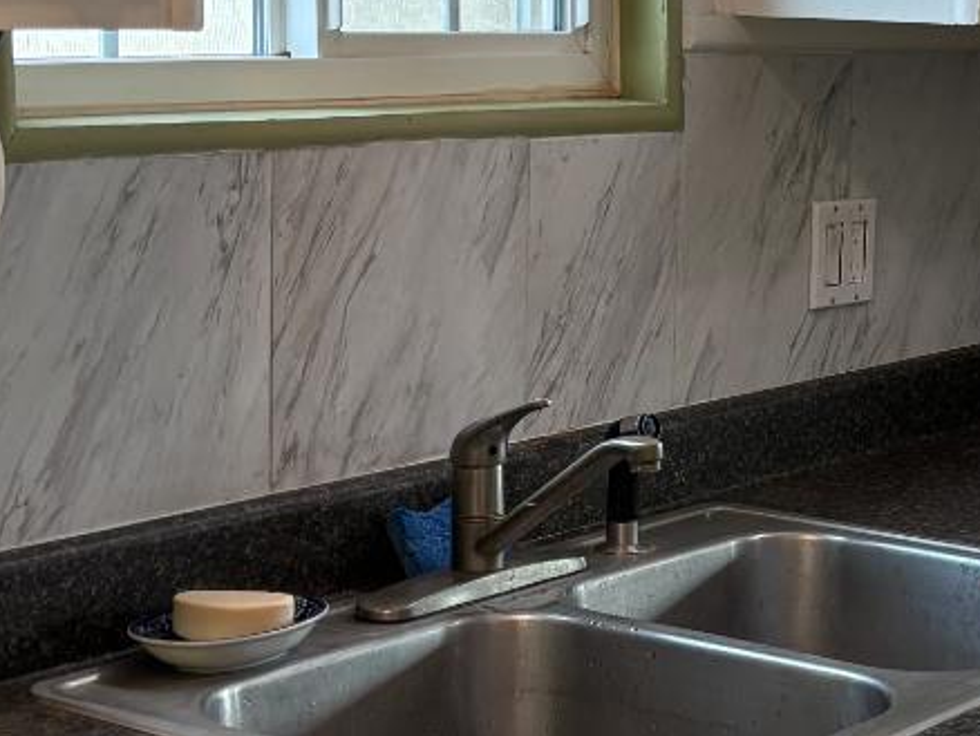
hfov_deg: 21.5
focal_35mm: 89
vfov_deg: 16.6
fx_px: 2521
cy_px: 314
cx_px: 902
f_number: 1.6
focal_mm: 5.96
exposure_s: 1/120
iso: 100
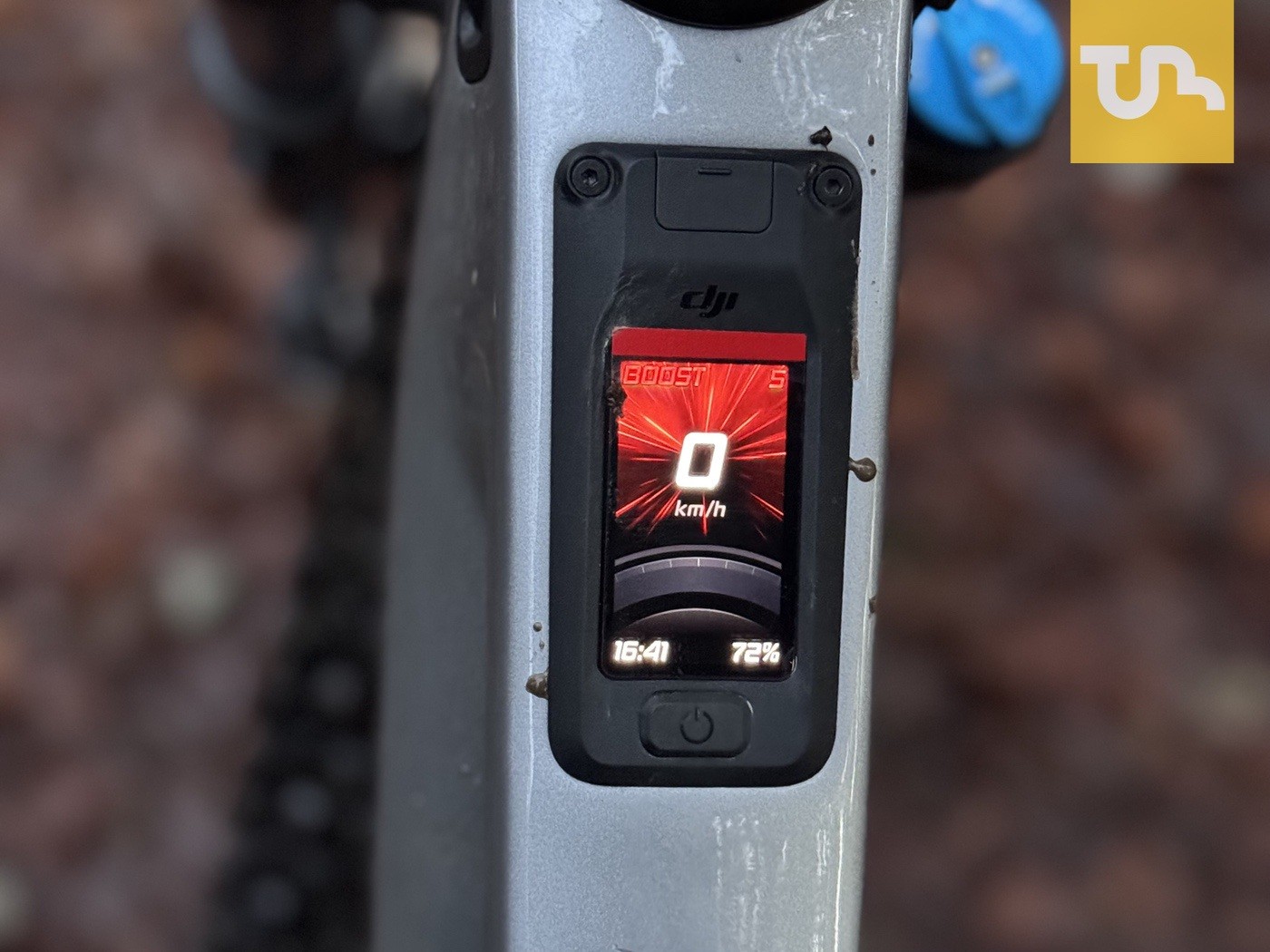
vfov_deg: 30.3
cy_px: 476
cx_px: 635
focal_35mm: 48
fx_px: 1761
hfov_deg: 39.7
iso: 800
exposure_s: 1/28
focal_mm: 6.76
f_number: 1.78
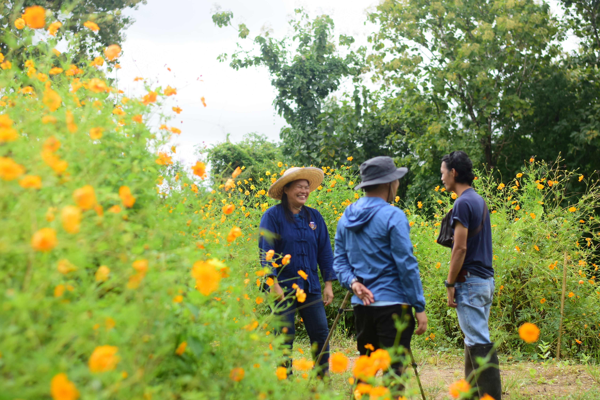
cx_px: 300
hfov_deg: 27.0
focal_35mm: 75
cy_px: 200
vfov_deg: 18.2
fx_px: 1250
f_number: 2.8
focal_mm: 50
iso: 160
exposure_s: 1/1250
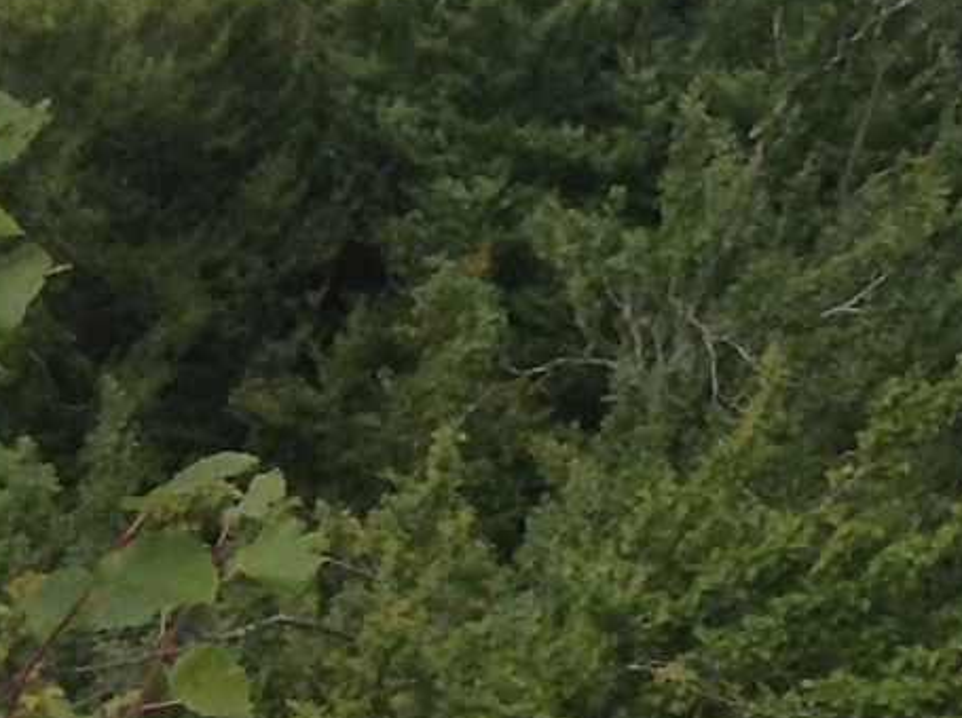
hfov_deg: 9.7
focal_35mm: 188
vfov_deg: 7.8
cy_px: -112
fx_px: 5218
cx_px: 1971
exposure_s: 1/733
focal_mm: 3.3
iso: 25
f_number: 2.4
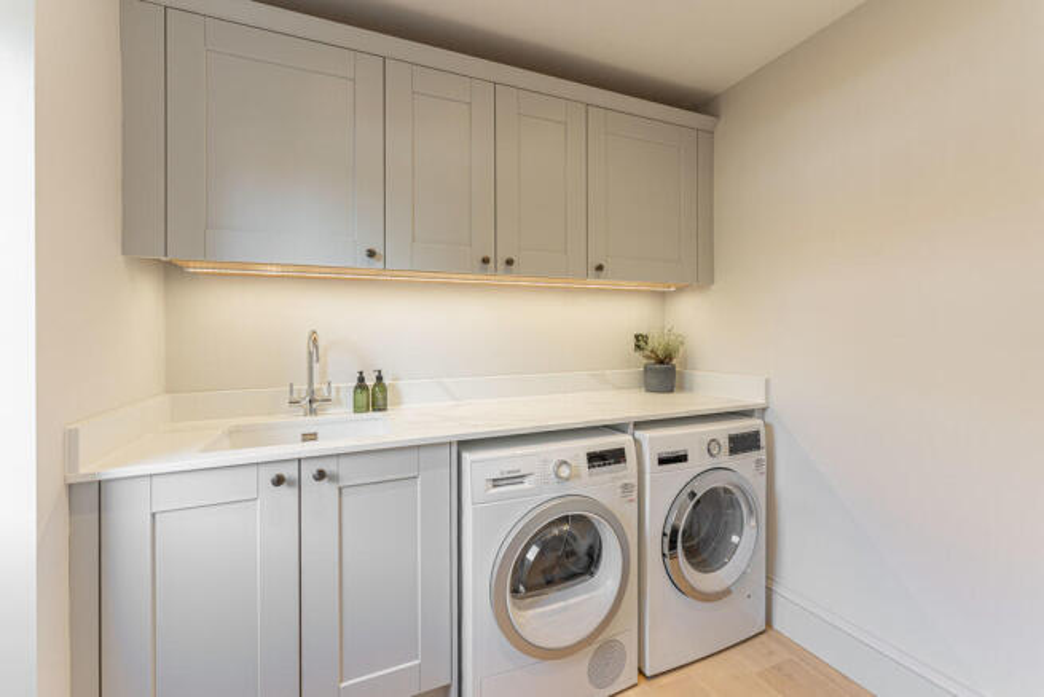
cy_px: 348
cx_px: 522
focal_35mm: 14
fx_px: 406
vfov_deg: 81.2
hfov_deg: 104.2
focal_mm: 14
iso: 200
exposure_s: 1/80
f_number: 5.6
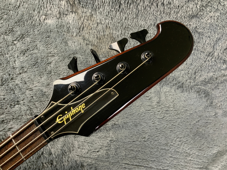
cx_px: 114
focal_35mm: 29
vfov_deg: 48.2
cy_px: 85
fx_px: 190
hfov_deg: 61.7
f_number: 1.8
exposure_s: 1/60
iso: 200
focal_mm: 3
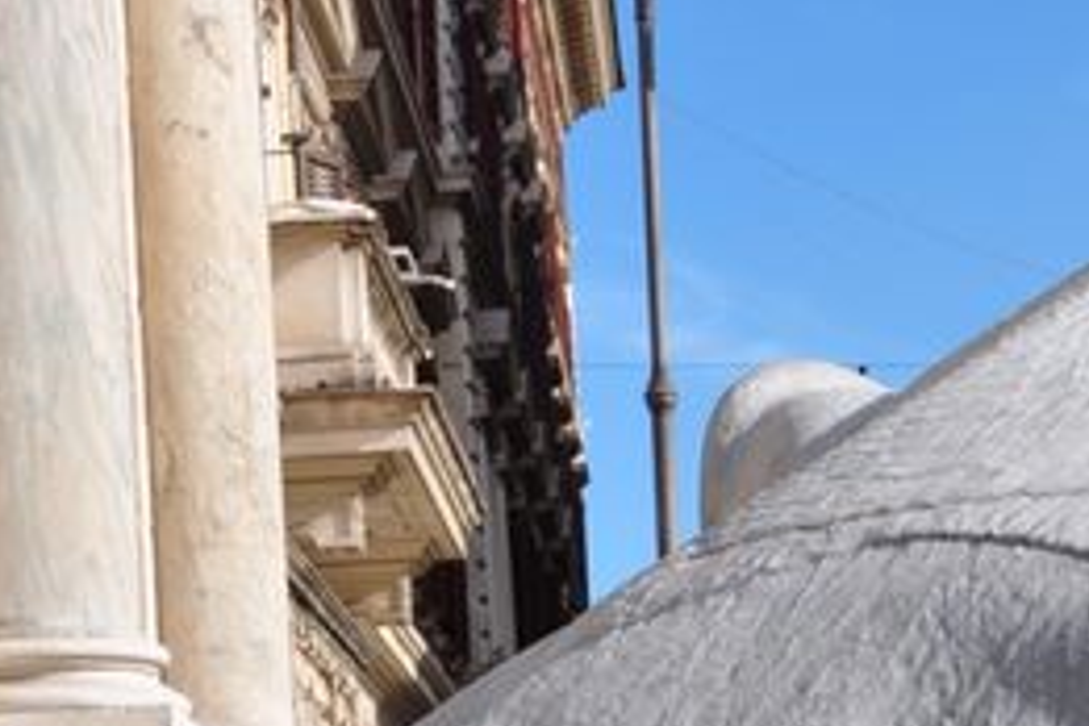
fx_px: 4445
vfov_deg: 9.1
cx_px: 492
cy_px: 1076
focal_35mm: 147
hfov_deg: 14.0
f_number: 10
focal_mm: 25
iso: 200
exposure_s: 1/250
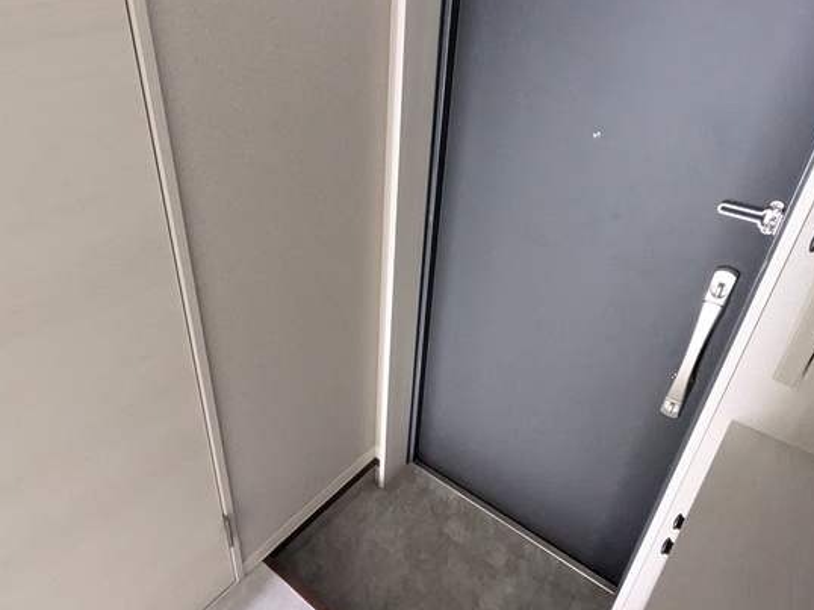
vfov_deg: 54.8
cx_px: 351
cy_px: 295
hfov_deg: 69.1
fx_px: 588
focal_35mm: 25
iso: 2109
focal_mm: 1.83
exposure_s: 1/24
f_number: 2.2
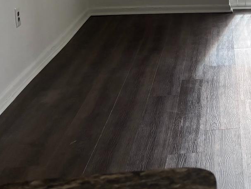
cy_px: -3
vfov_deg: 16.4
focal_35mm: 88
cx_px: 418
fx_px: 638
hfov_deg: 18.6
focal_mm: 5.96
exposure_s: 1/218
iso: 40
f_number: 1.6
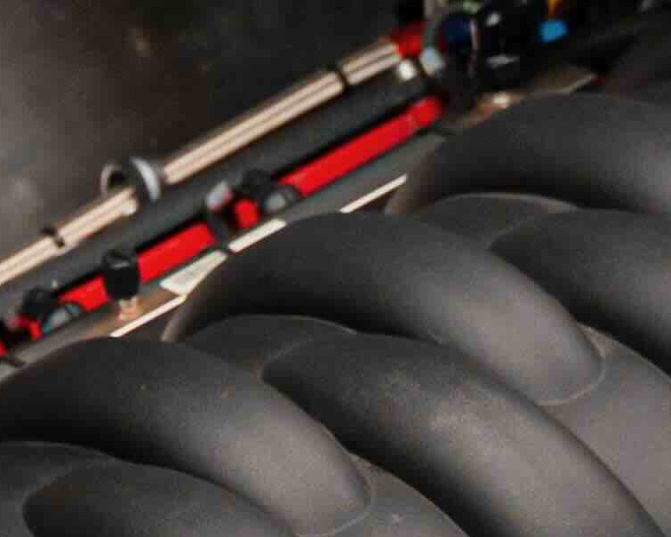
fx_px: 5878
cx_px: -163
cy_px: 626
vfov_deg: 5.2
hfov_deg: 6.5
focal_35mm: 296
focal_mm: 34
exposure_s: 1/80
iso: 1250
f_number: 2.8
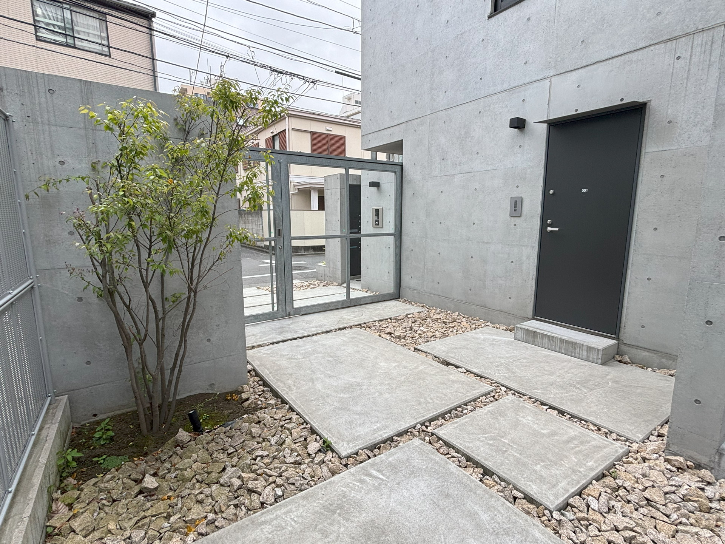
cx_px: 362
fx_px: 356
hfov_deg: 91.0
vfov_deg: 74.7
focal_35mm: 17
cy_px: 272
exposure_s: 1/127
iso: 25
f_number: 2.4
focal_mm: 1.54
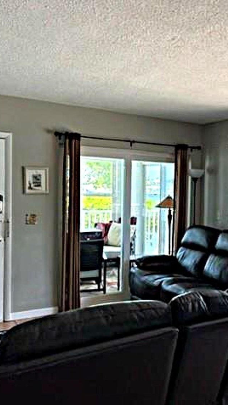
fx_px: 409
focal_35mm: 38
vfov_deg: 52.8
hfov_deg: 29.5
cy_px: 203
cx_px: 218
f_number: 1.5
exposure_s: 1/195
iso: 40
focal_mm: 5.7
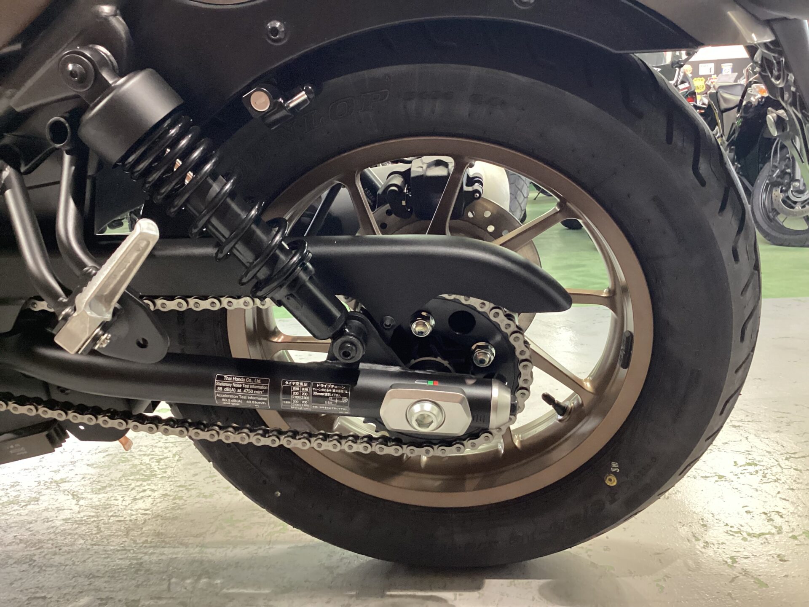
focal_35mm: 31
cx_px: 404
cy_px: 304
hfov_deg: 58.4
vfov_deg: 45.4
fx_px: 724
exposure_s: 1/40
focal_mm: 3.3
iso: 400
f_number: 2.4
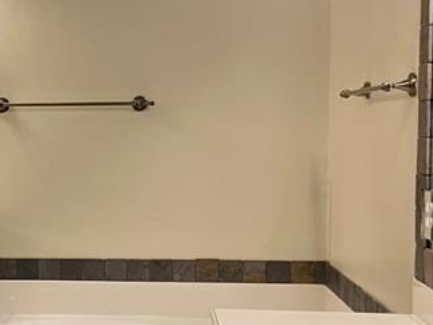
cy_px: 216
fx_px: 1039
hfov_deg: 22.3
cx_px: -34
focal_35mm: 83
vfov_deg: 17.7
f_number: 1.8
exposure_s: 1/60
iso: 80
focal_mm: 4.25
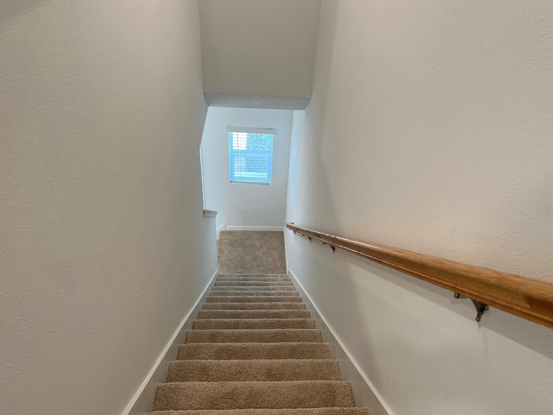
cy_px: 210
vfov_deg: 51.4
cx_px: 284
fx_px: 431
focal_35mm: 27
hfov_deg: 65.3
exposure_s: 1/120
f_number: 1.5
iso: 125
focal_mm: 5.7
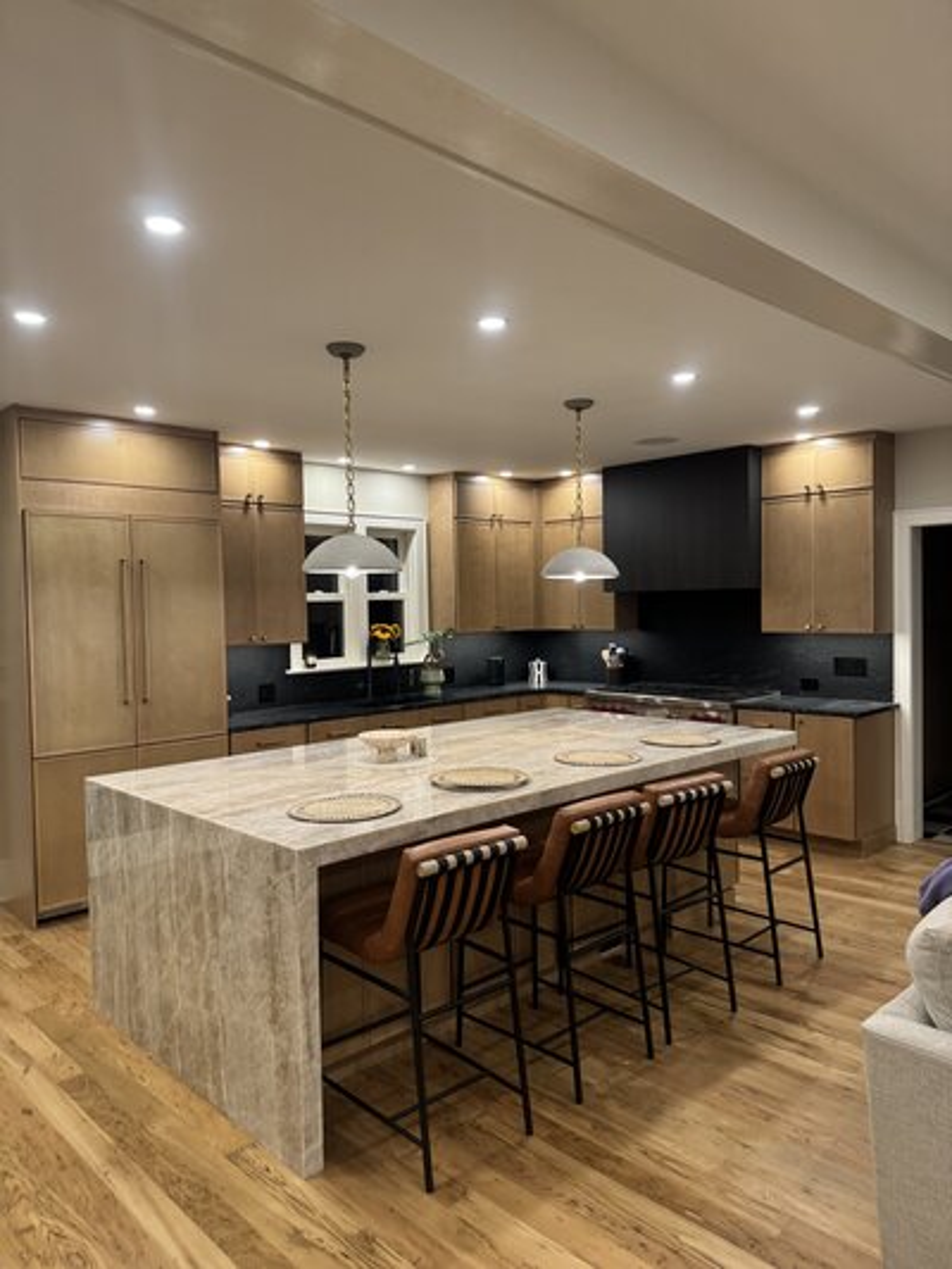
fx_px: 880
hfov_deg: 56.8
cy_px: 634
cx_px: 476
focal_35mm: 24
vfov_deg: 71.6
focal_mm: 6.76
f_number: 1.78
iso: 125
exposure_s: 1/60
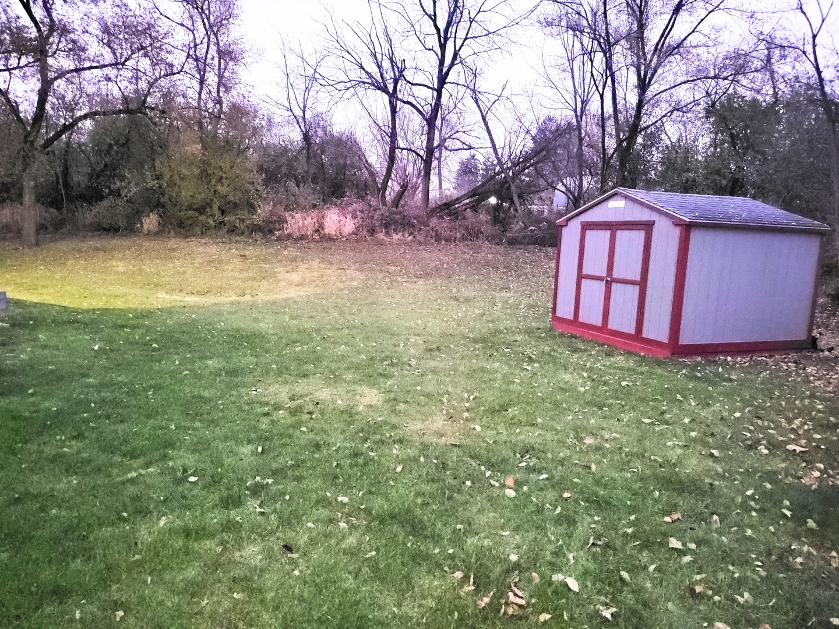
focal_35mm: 24
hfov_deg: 71.6
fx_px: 582
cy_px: 314
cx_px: 420
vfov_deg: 56.8
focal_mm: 5
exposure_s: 1/9.99
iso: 1000
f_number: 1.8
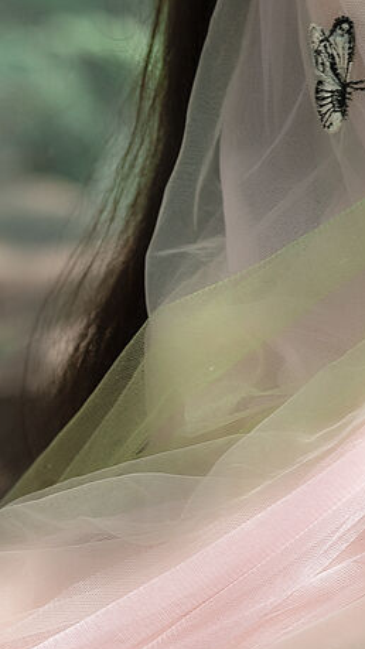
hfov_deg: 2.2
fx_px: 9468
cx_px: 656
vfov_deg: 3.9
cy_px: 27
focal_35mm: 550
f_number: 2.2
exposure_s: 1/80
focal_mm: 135
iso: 100
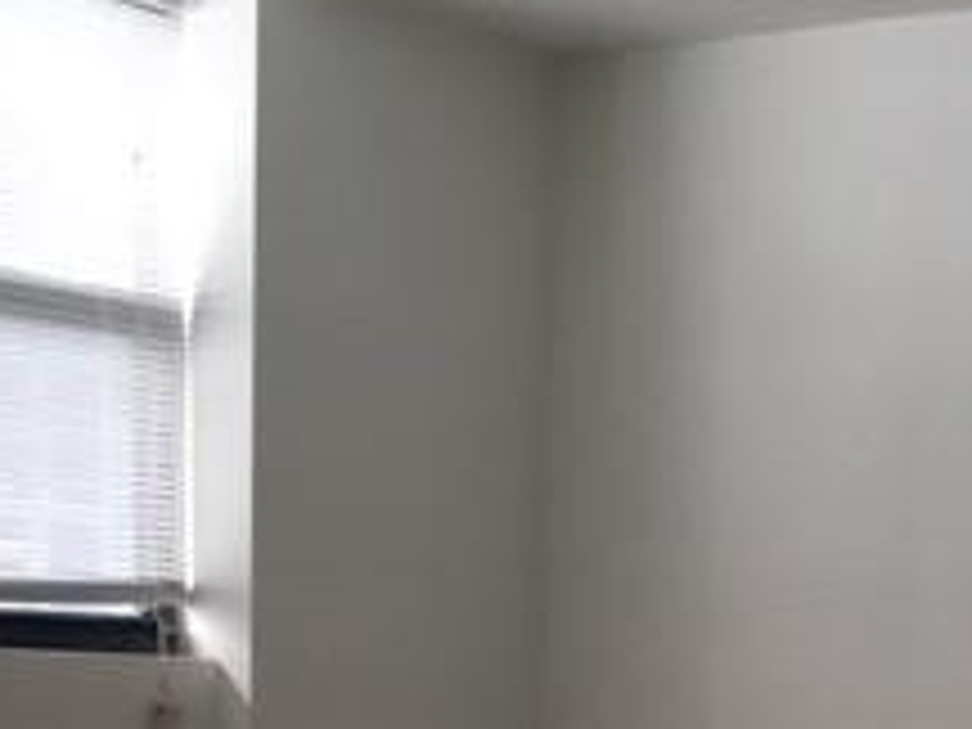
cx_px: 878
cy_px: 1044
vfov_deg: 15.9
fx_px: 2415
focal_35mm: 86
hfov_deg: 22.2
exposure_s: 1/30
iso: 32
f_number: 2.2
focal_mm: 4.15
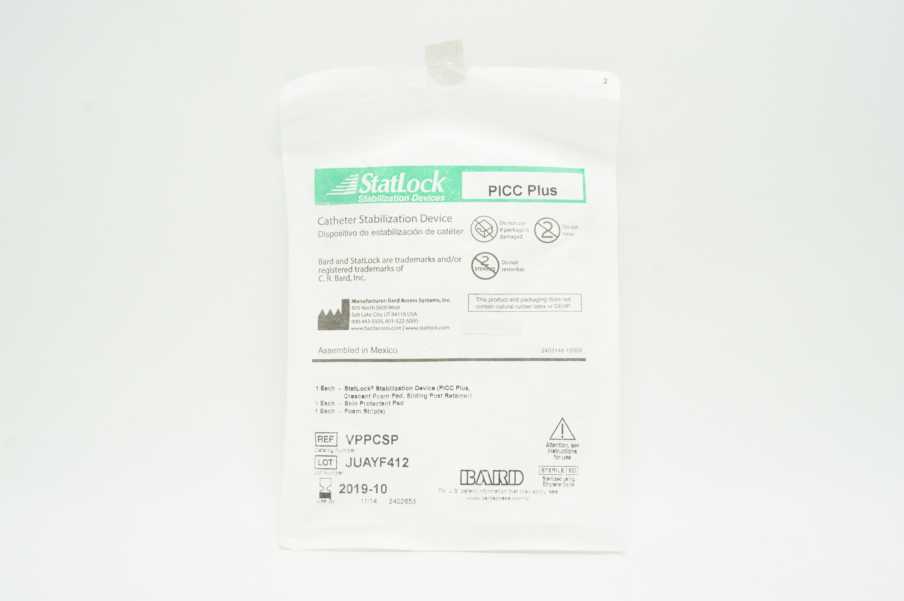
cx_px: 452
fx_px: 1091
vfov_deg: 30.8
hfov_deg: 45.0
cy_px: 300
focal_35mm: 44
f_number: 11
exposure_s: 1/15
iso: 400
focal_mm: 29
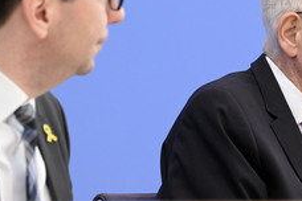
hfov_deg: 9.0
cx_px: 207
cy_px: 58
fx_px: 1921
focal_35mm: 229
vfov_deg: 6.0
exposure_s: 1/640
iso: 4000
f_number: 5.6
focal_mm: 116
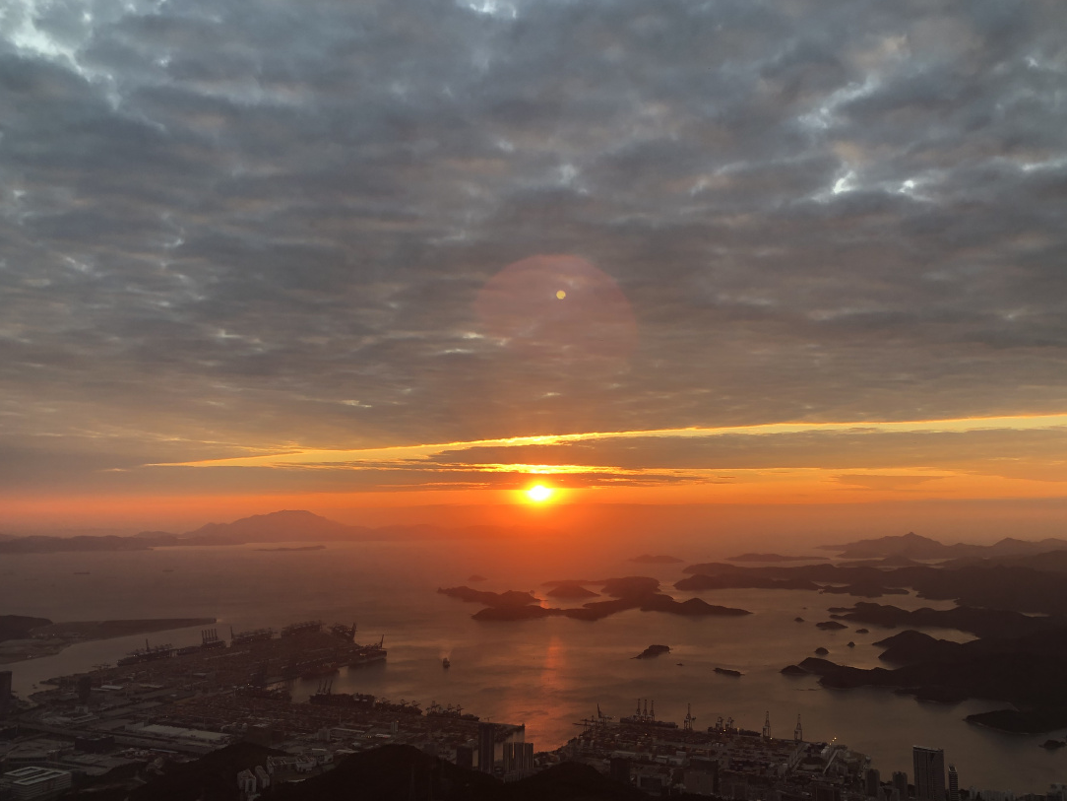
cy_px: 393
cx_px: 564
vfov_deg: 45.4
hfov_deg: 58.3
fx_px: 956
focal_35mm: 31
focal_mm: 3.99
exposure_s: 1/128
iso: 20
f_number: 1.8
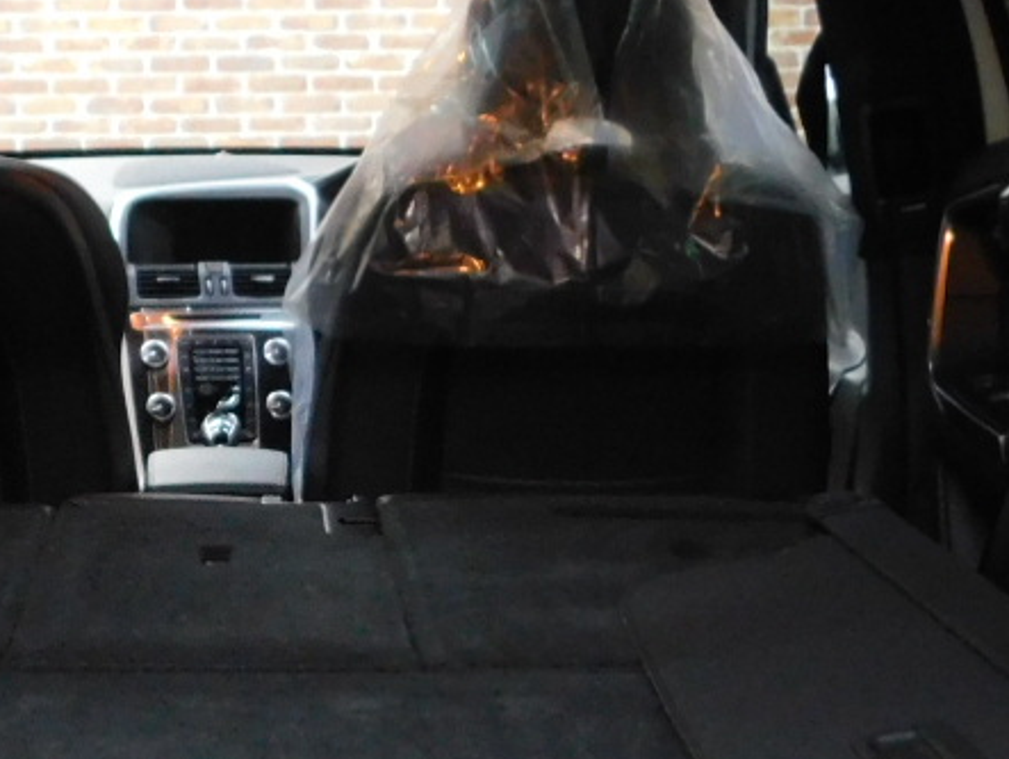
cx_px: 139
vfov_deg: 17.8
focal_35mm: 83
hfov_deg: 23.0
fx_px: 2421
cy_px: 501
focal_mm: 4
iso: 400
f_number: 3
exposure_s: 1/15
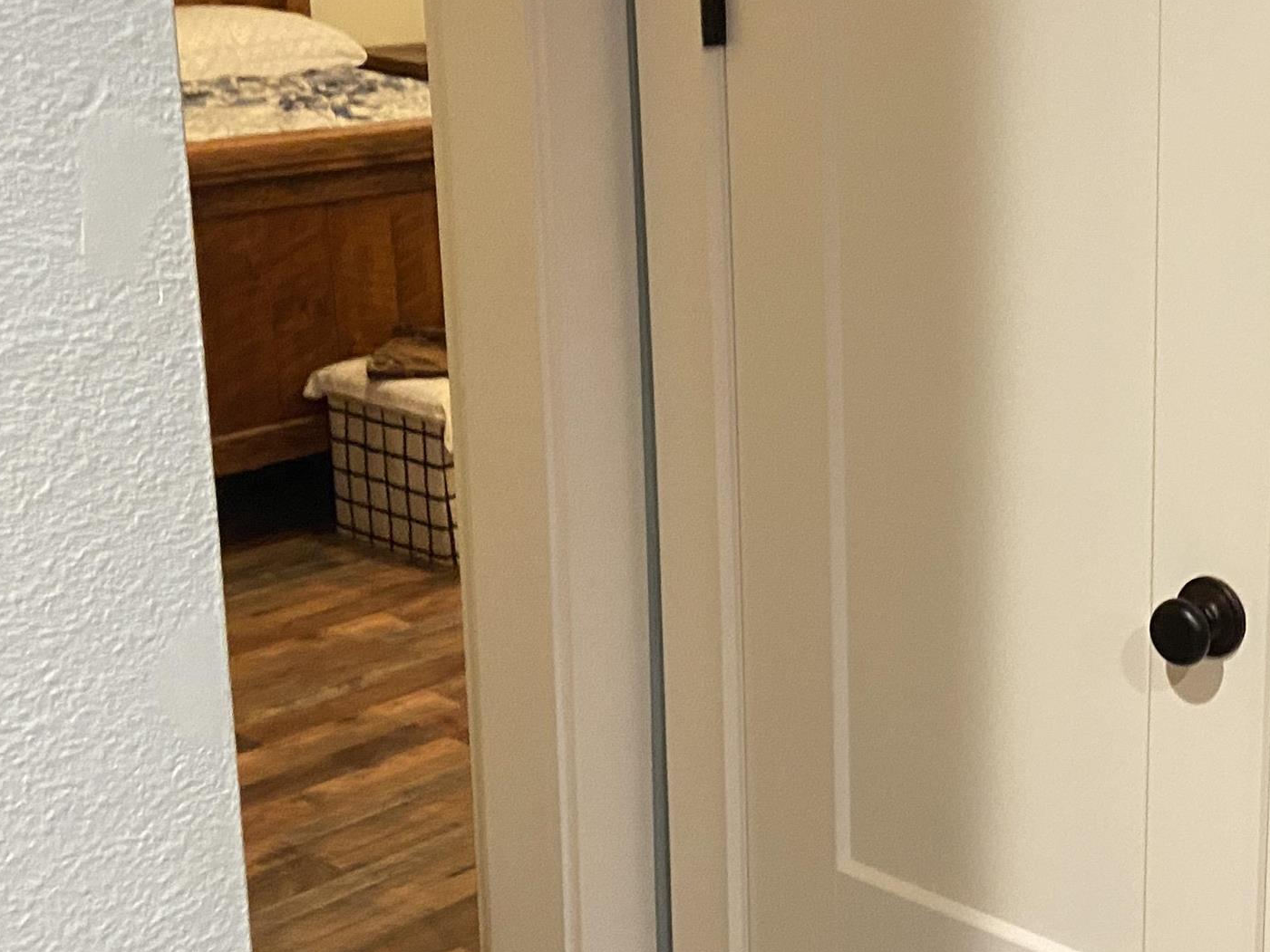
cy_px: 368
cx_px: 1352
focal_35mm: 57
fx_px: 2091
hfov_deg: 30.6
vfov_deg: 25.6
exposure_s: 1/40
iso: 400
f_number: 1.8
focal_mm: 4.25
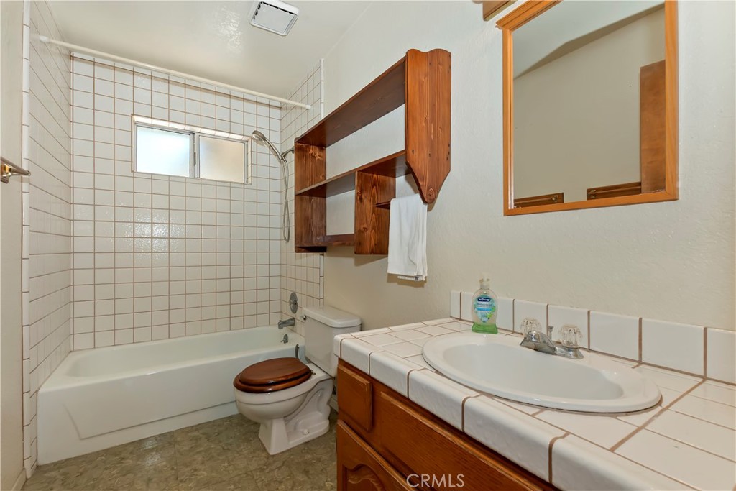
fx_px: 307
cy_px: 246
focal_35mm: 15
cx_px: 368
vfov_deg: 77.3
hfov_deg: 100.4
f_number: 8
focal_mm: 10
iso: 400
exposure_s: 1/30
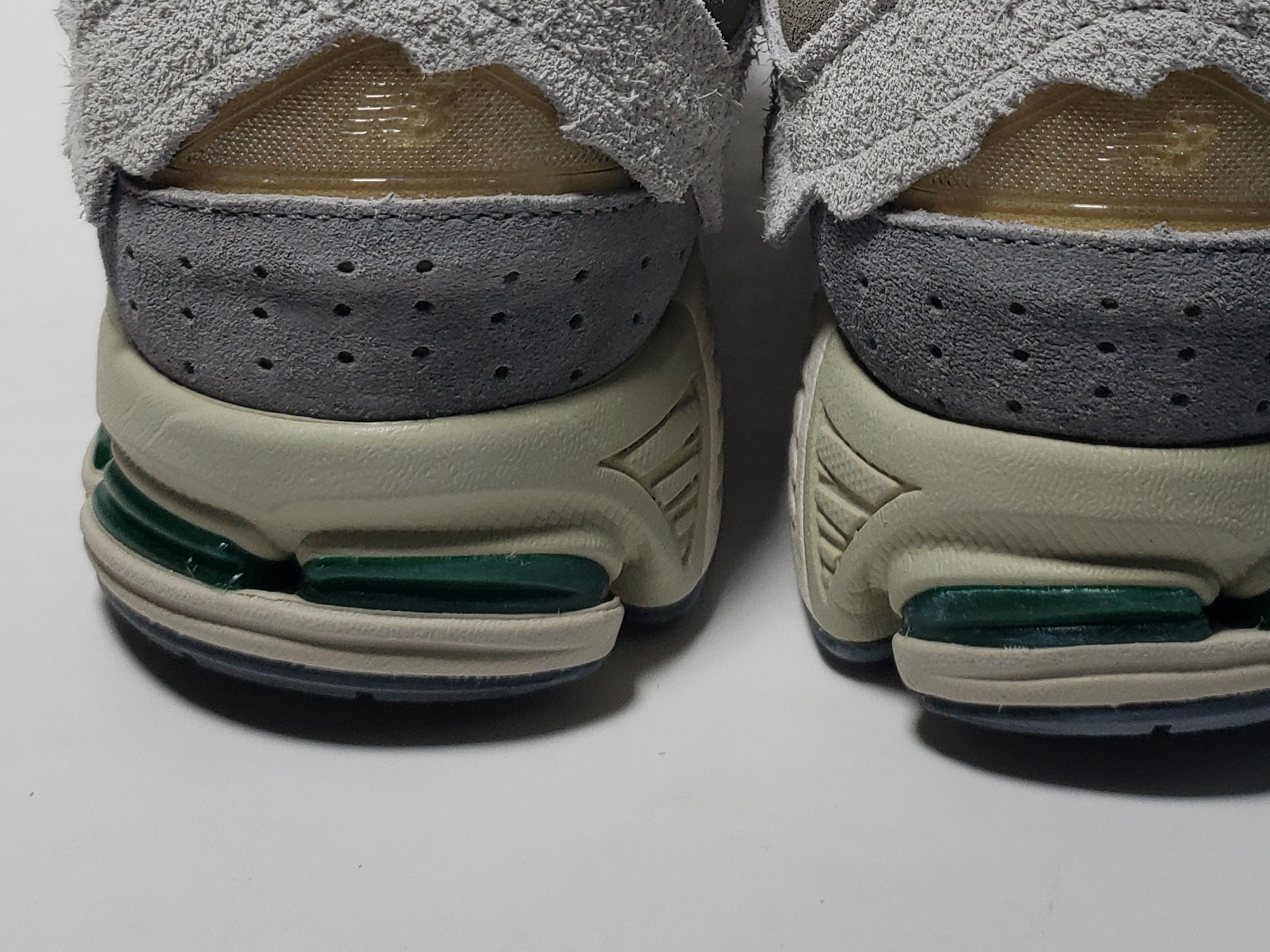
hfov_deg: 34.2
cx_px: 762
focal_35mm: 56
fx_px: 2055
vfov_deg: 24.8
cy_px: -9
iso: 50
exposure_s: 1/501
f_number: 1.5
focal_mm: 4.3
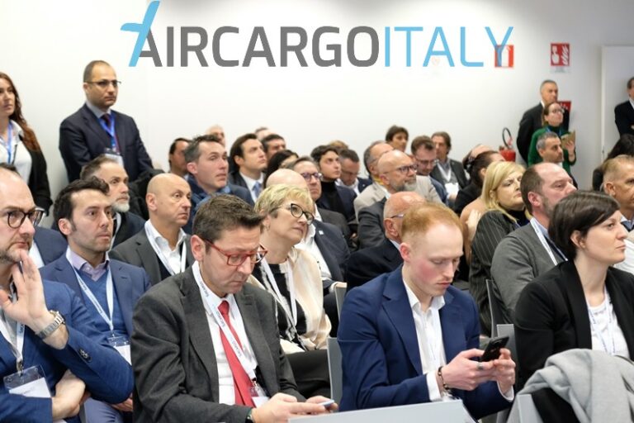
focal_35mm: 83
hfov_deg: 24.5
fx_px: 1462
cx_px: 317
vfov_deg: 16.5
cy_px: 212
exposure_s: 1/125
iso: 3200
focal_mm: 55
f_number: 4
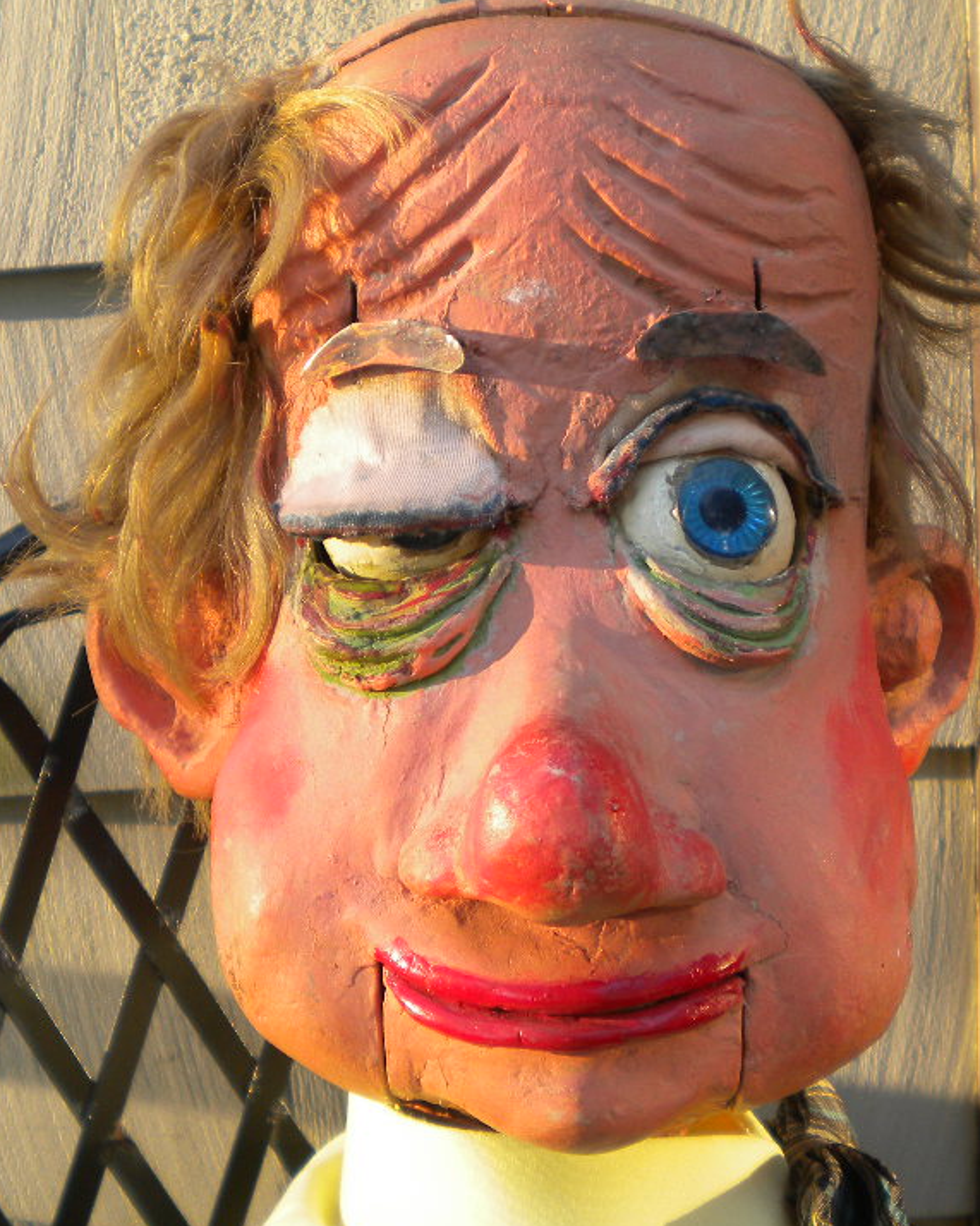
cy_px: 632
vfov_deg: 38.0
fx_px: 1777
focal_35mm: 49
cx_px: 424
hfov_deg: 30.8
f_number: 3.1
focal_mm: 6.3
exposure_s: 1/57
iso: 81
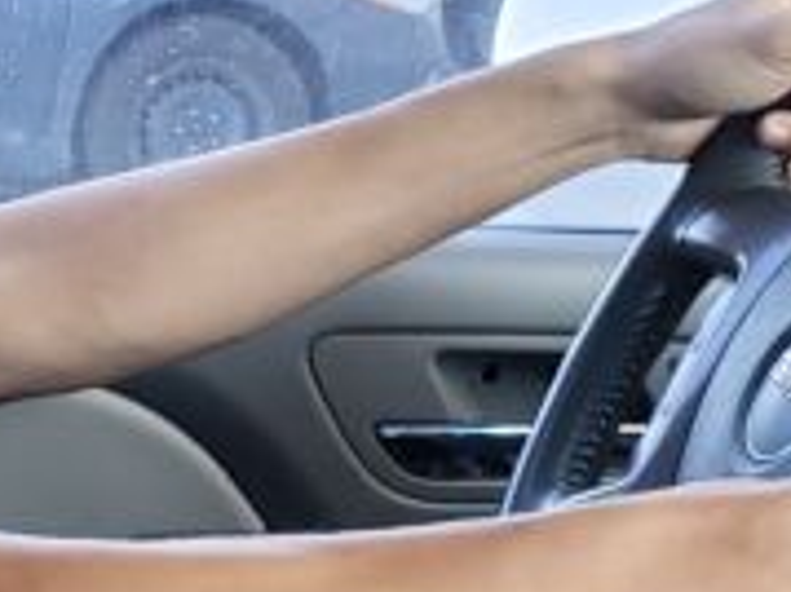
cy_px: 278
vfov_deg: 12.8
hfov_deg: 16.5
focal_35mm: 116
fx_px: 2649
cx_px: -49
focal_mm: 4.3
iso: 200
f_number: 2.4
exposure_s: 1/37
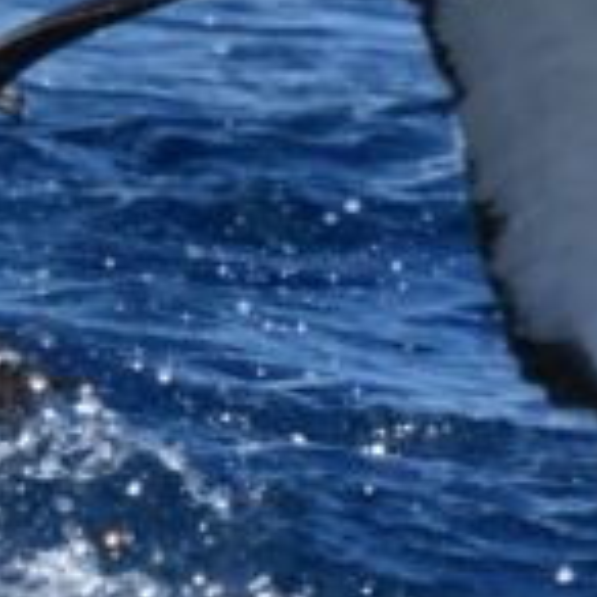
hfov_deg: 0.6
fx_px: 54419
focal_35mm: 2789
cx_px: 1096
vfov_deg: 0.6
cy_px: 157
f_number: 6.3
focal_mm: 600
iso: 1250
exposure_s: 1/8000
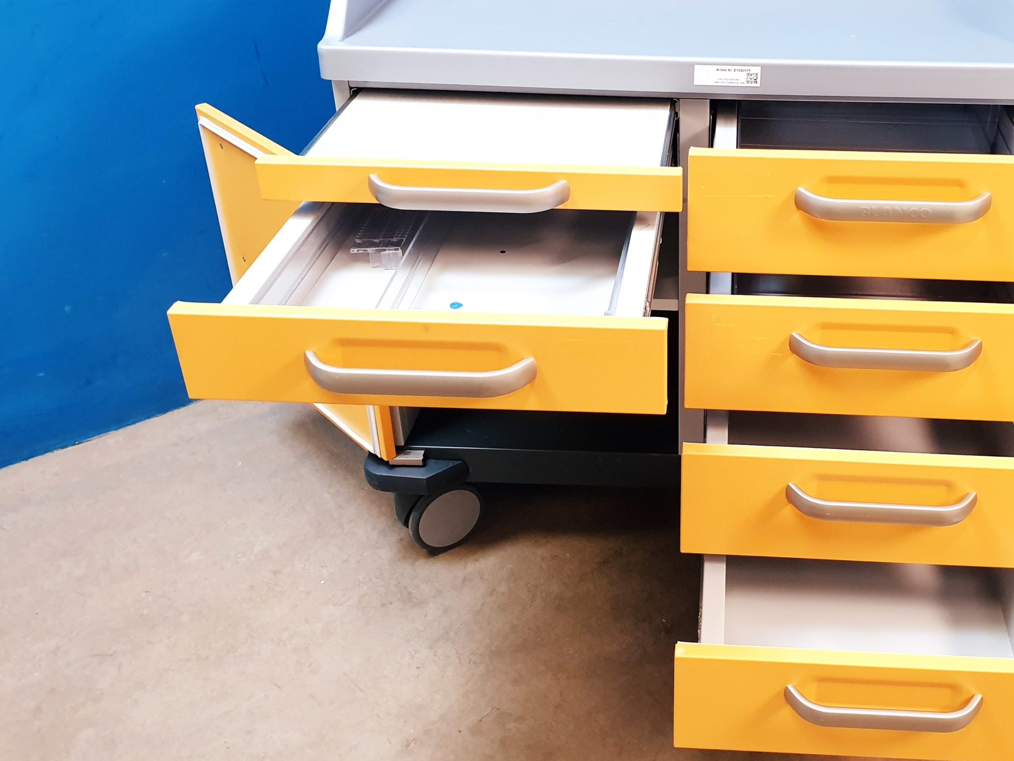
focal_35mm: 37
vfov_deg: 38.4
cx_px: 686
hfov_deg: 49.2
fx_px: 1084
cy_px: 289
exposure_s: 1/50
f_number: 2.4
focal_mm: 4.3
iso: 320
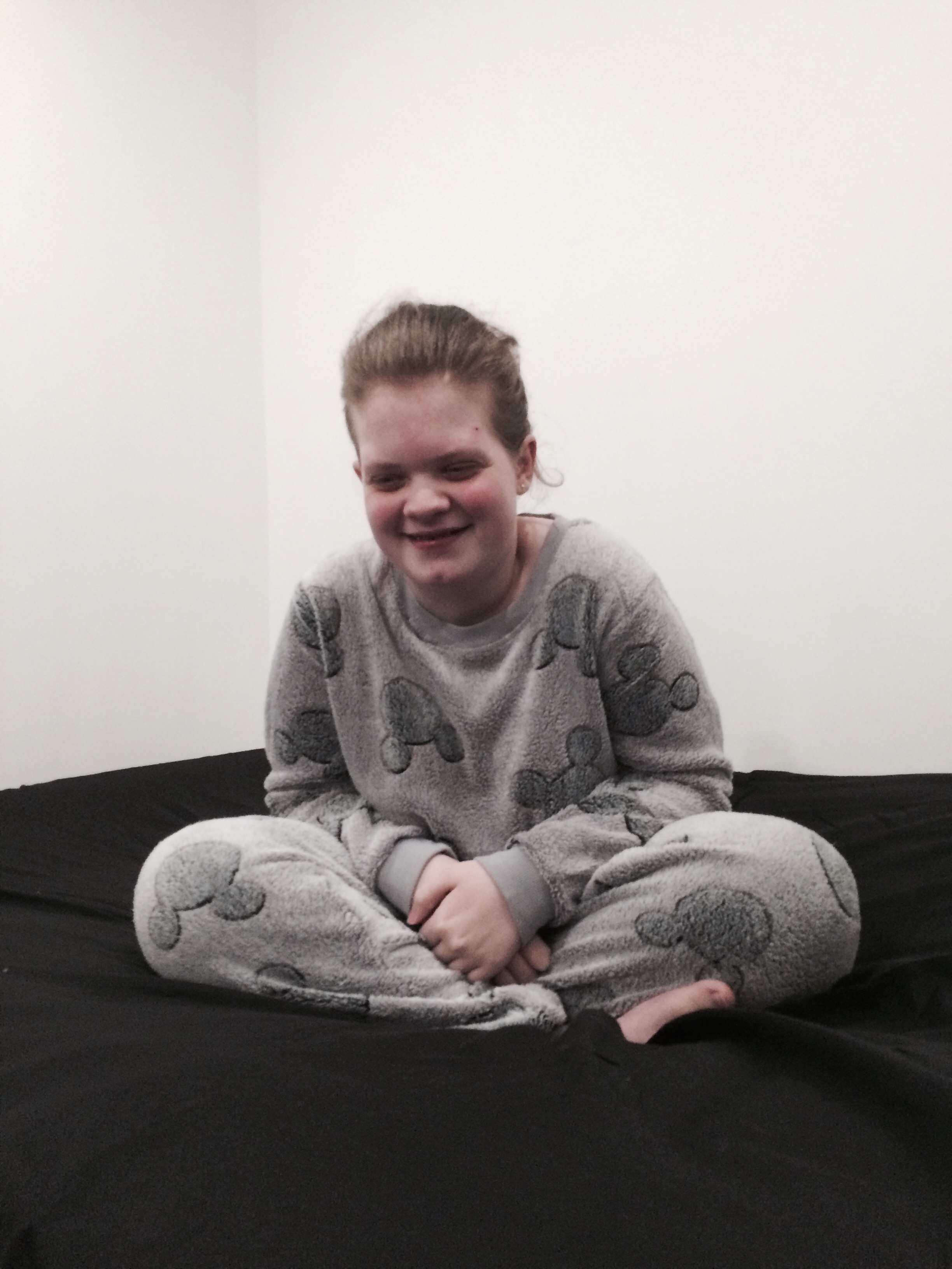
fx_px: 1063
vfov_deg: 61.7
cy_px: 634
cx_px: 476
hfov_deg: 48.2
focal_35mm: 29
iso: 250
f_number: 2.2
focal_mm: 4.15
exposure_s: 1/17
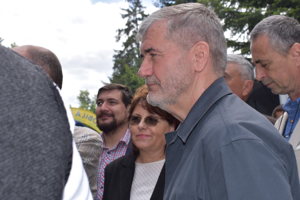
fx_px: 433
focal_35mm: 52
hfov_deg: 38.2
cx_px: 157
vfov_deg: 26.0
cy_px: 96
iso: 100
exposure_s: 1/200
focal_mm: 30
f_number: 7.1
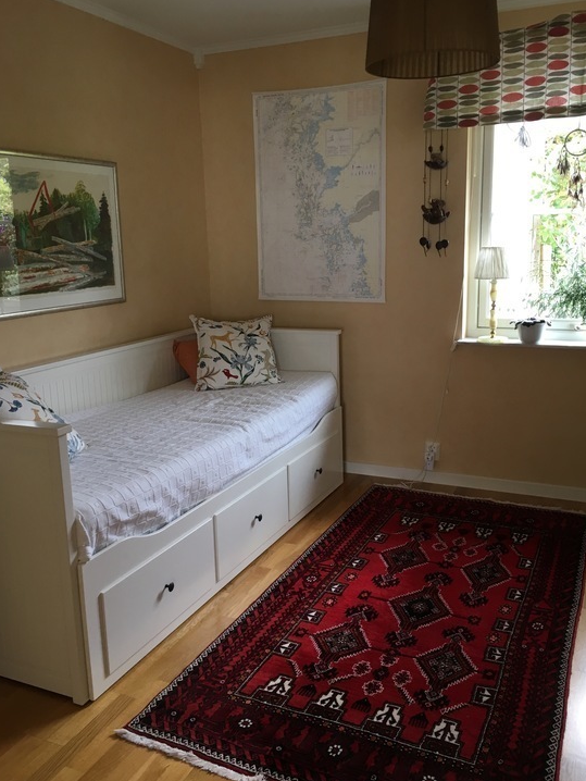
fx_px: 699
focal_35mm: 31
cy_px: 380
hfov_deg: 45.5
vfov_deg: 58.3
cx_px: 301
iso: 80
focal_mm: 4.15
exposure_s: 1/33
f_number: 2.2
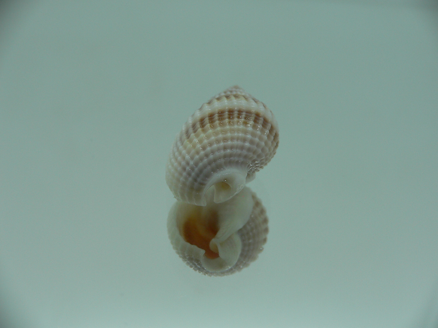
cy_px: 164
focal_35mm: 35
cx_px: 219
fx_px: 443
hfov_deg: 52.6
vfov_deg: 40.7
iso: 80
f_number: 2.8
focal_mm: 4.6
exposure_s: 1/80
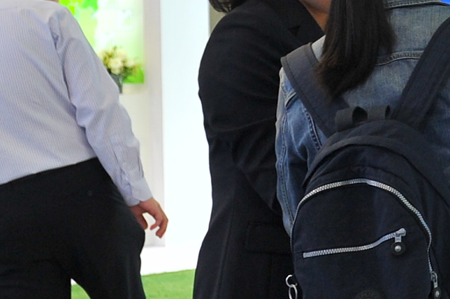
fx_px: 1649
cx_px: 886
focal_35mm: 132
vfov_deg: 10.2
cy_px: -64
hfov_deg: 13.4
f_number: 3.5
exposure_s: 1/80
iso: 640
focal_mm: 24
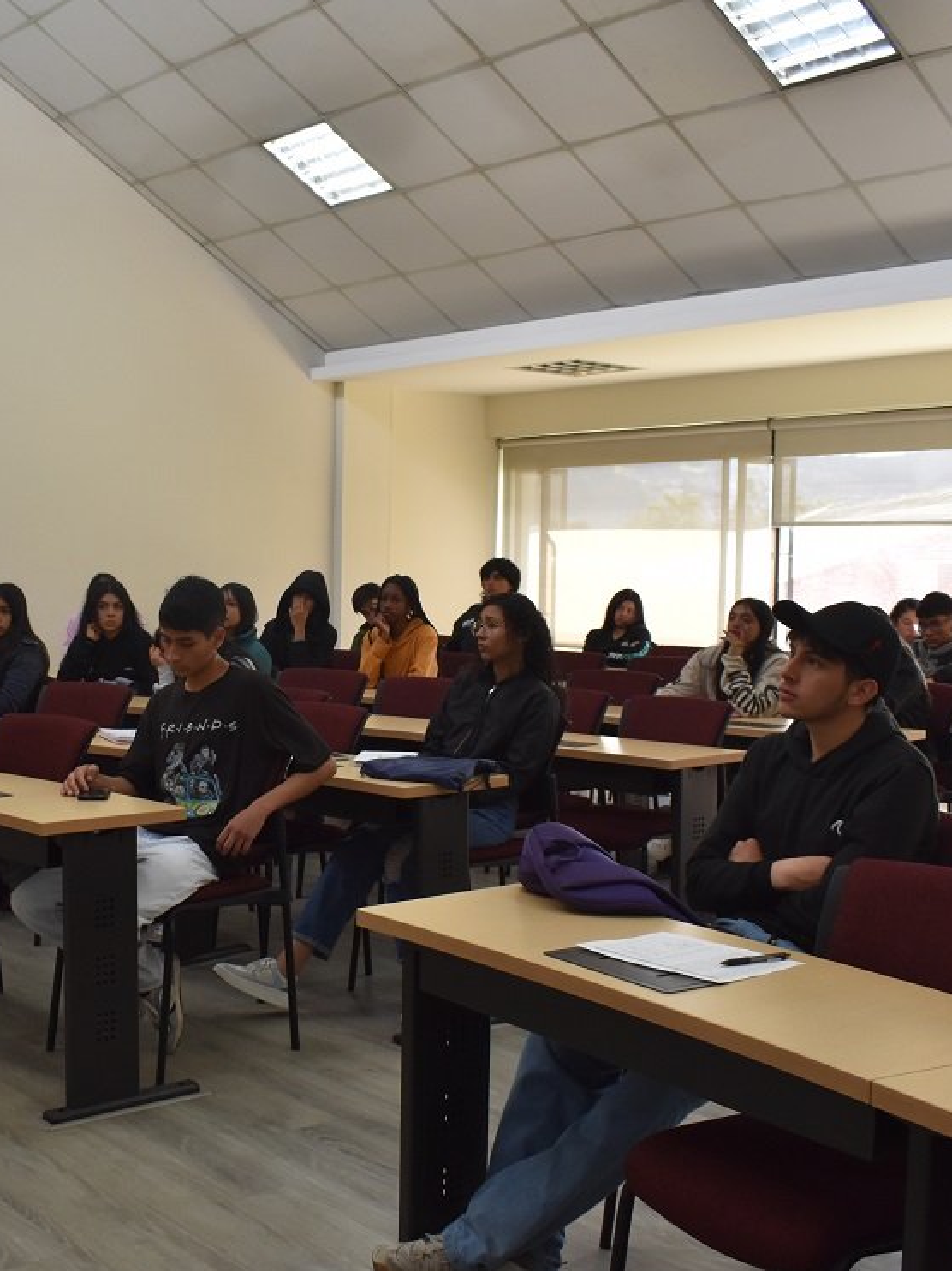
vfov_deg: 44.8
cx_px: 300
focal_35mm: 42
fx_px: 1541
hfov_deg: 33.9
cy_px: 658
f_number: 5.6
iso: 800
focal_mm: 18
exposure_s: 1/125
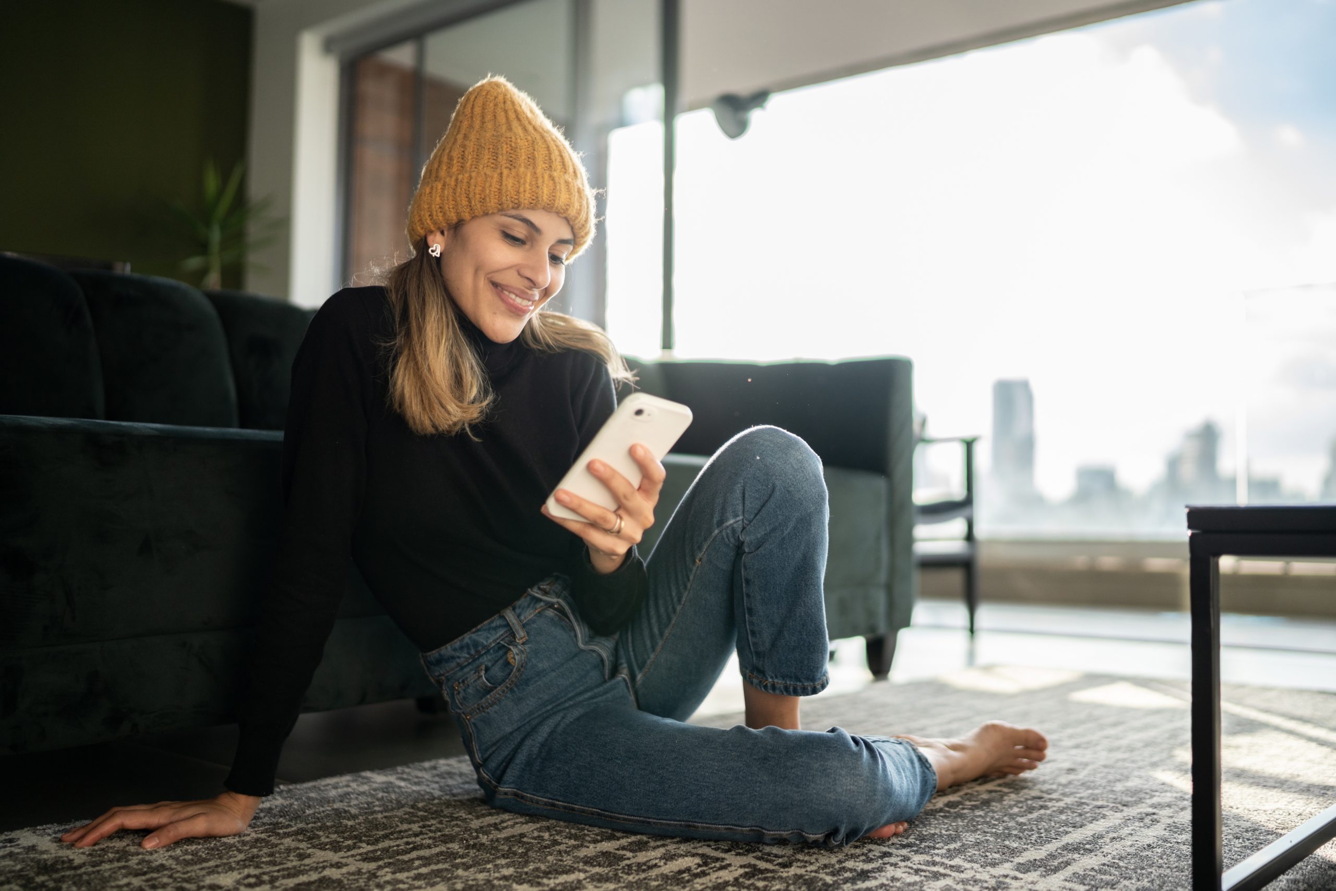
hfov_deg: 54.4
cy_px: 446
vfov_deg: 37.9
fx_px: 1299
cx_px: 668
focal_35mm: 35
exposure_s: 1/2000
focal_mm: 35
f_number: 1.4
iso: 200
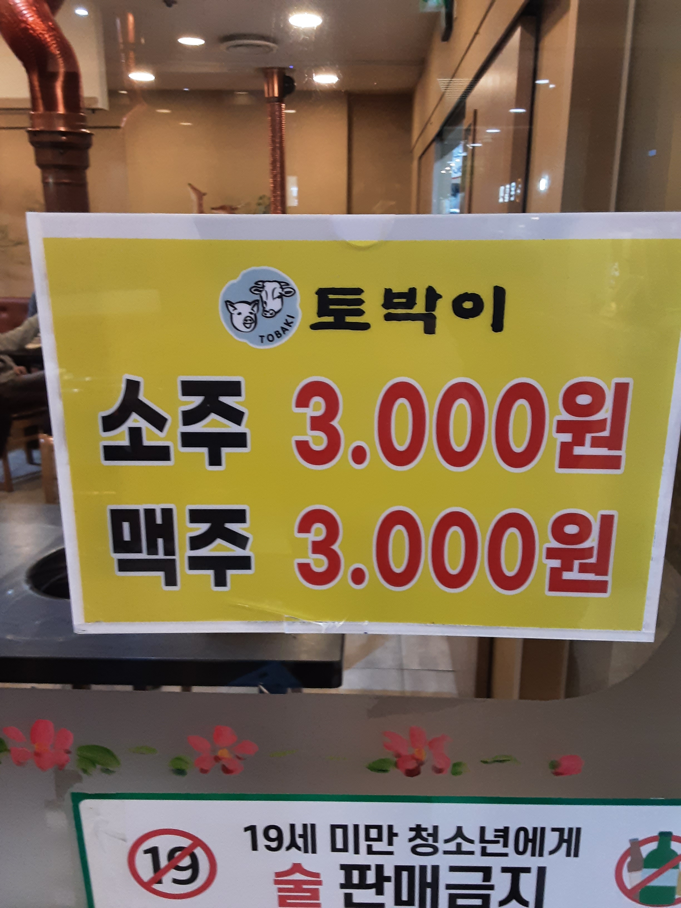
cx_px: 340
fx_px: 708
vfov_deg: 65.3
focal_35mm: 27
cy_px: 454
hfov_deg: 51.4
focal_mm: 2.91
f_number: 1.9
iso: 160
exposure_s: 1/30
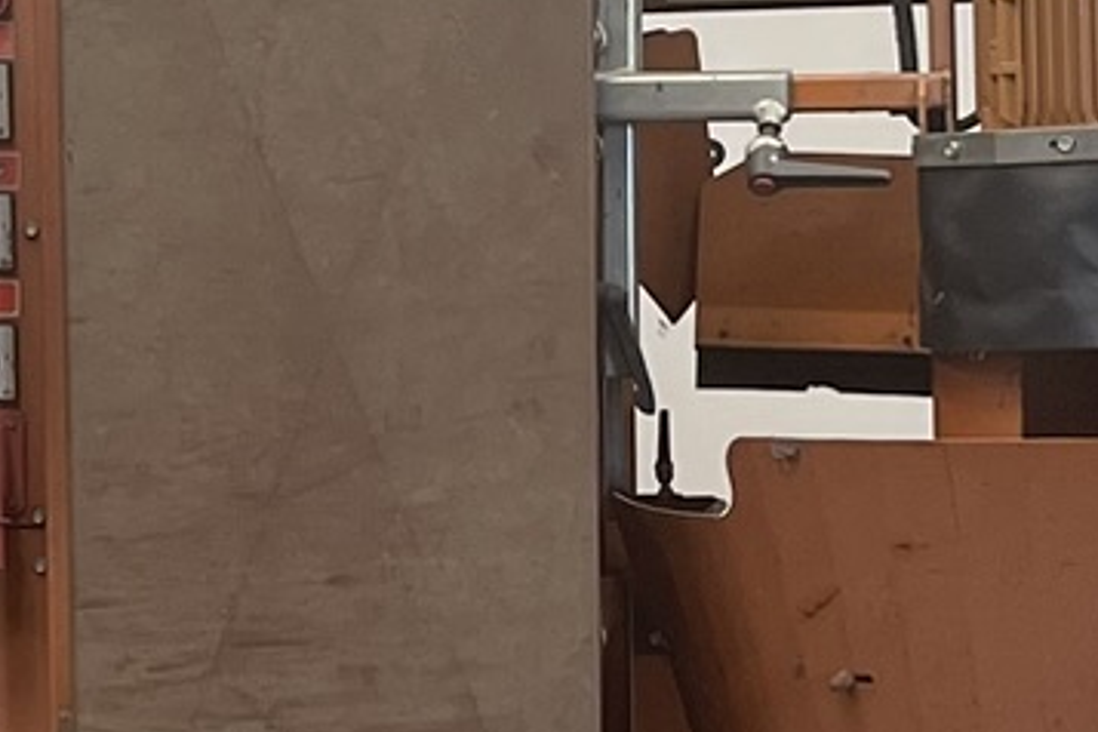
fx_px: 4544
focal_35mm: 149
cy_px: 507
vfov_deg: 9.2
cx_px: 280
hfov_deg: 13.7
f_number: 1.6
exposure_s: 1/121
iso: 125
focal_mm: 5.1
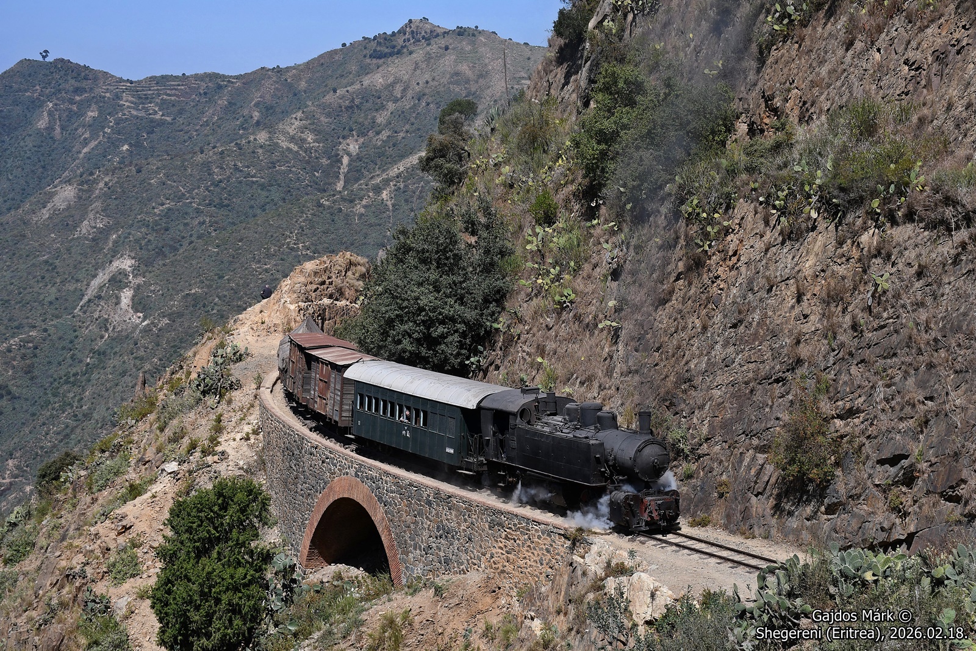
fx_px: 1816
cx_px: 488
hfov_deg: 30.1
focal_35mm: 67
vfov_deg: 20.3
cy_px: 326
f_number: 8
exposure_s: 1/800
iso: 200
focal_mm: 45
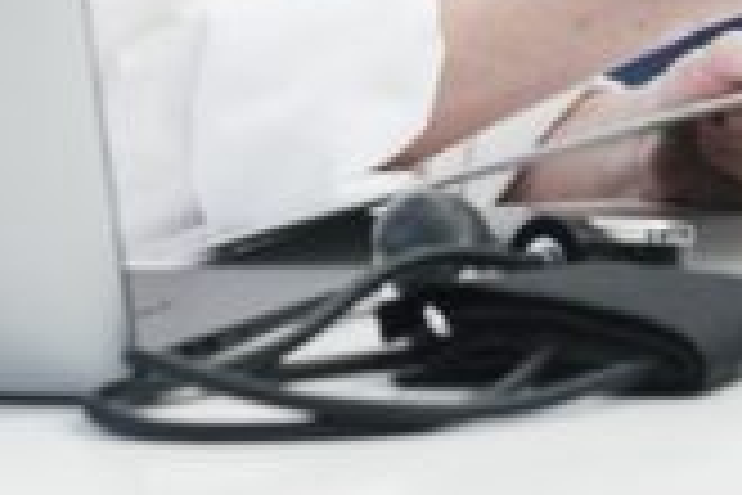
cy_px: -639
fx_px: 4802
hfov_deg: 8.7
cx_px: 854
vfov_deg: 5.7
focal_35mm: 233
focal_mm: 50
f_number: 5.6
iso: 200
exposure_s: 1/160
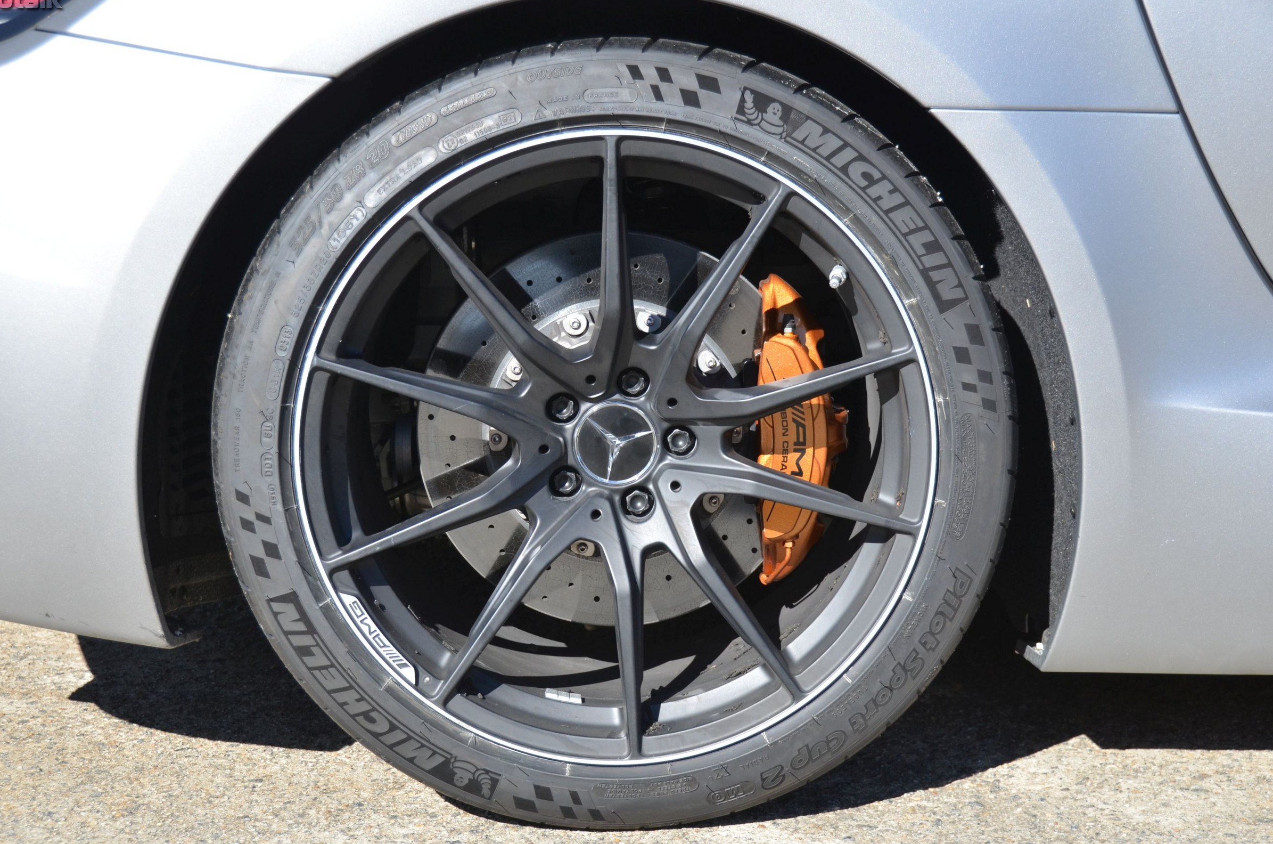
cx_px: 609
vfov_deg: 19.6
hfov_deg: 29.3
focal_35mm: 69
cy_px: 428
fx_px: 2435
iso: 400
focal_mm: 44
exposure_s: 1/1250
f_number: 4.5
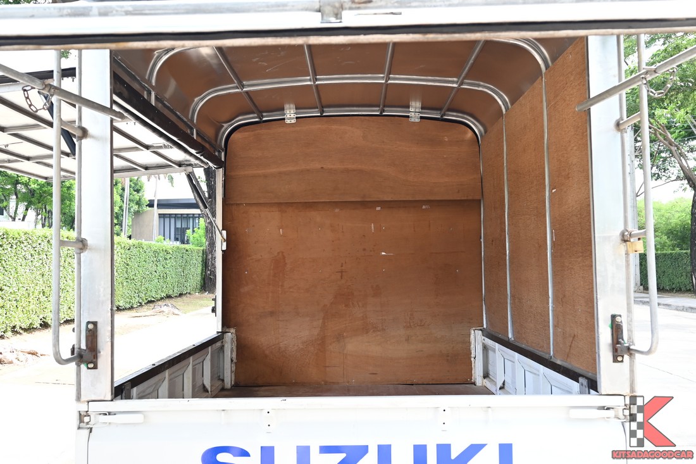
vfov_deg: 36.9
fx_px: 696
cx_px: 348
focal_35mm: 36
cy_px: 232
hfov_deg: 53.1
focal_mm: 24
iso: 400
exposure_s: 1/125
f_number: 5.6
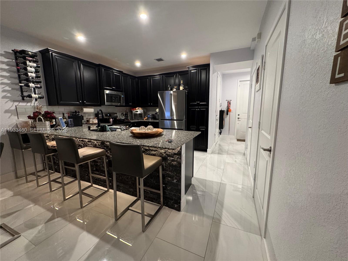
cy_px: 130
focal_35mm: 14
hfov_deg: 102.1
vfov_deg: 85.7
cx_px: 174
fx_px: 141
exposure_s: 1/60
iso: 500
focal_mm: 2.22
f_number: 2.2
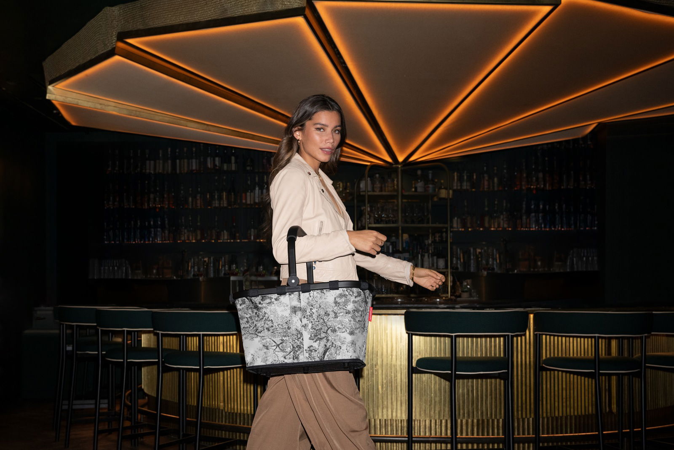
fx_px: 824
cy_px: 225
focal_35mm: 44
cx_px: 337
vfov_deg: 30.5
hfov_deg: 44.5
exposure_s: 1/160
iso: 1600
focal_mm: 44
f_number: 5
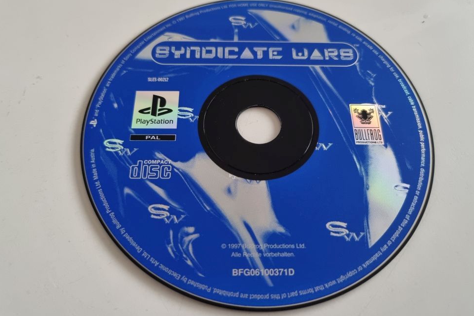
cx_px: 243
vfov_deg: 46.4
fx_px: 369
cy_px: 156
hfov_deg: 65.5
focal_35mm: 28
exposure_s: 1/33
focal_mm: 5.4
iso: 640
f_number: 1.8
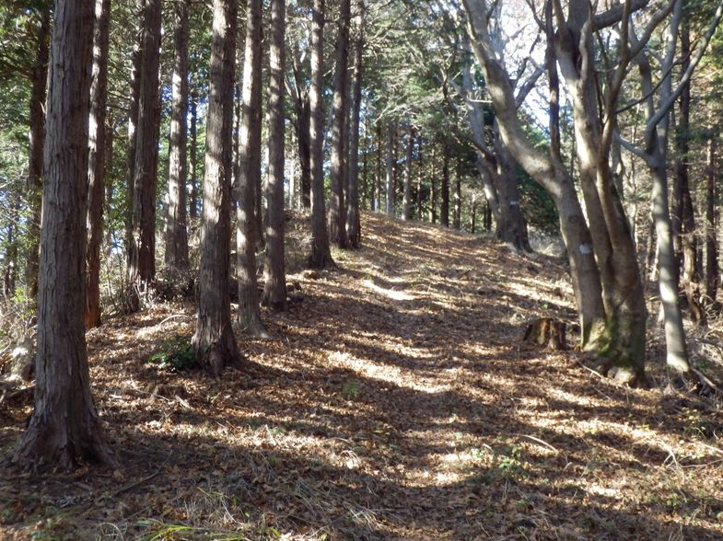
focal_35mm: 52
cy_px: 273
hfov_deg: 36.8
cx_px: 362
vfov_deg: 28.0
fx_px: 1086
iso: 160
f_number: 4.4
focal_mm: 9.1
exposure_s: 1/50
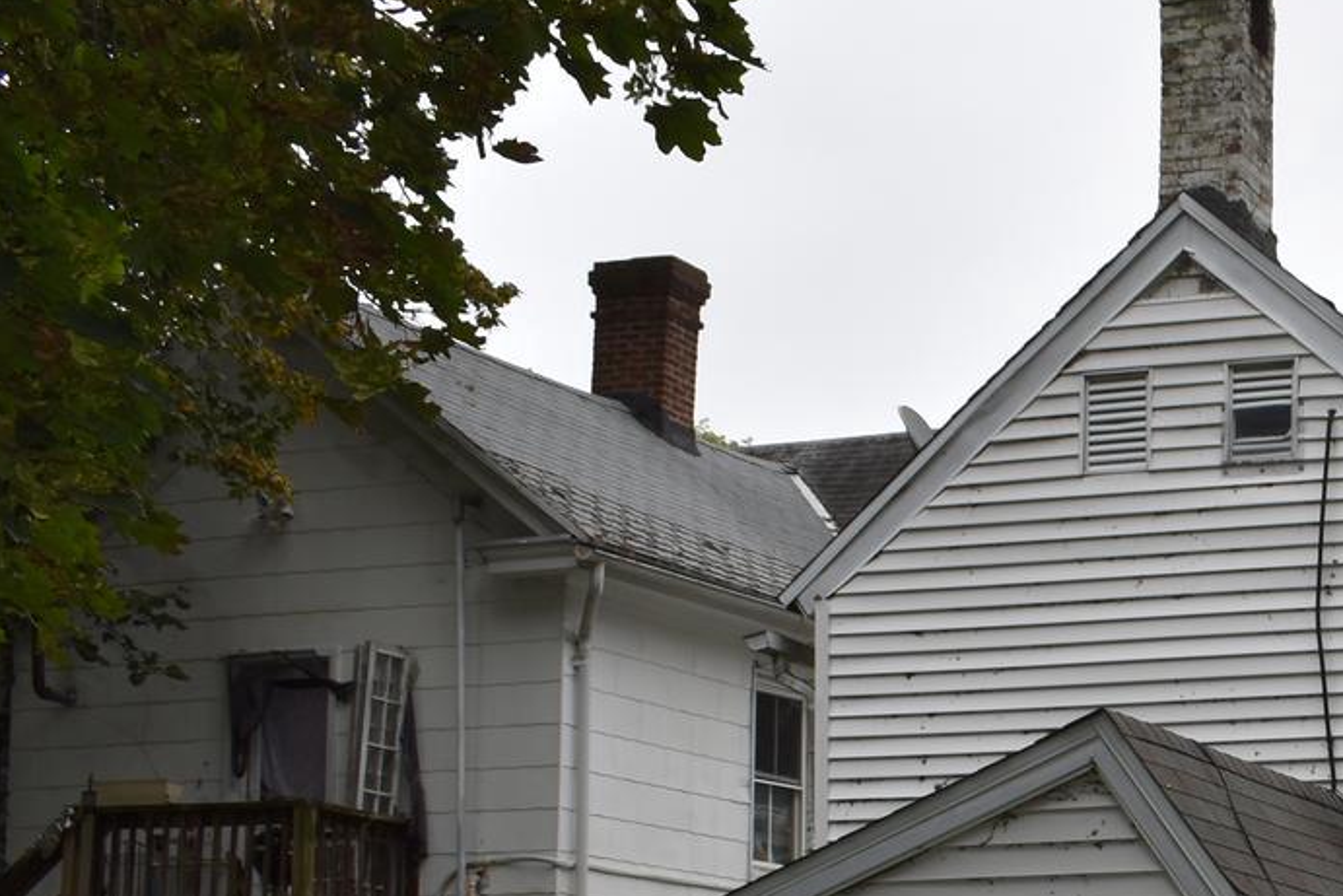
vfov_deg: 16.5
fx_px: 2985
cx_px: 1600
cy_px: 1023
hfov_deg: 23.3
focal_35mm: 80
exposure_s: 1/125
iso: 100
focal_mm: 18
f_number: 5.6
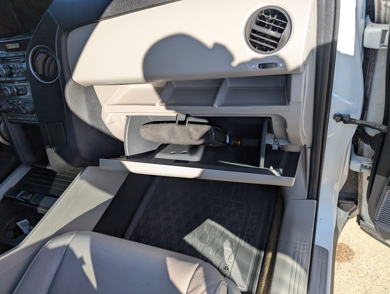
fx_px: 271
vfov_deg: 56.9
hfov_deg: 71.5
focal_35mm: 24
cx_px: 195
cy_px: 147
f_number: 1.68
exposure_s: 1/304
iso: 21
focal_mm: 6.9
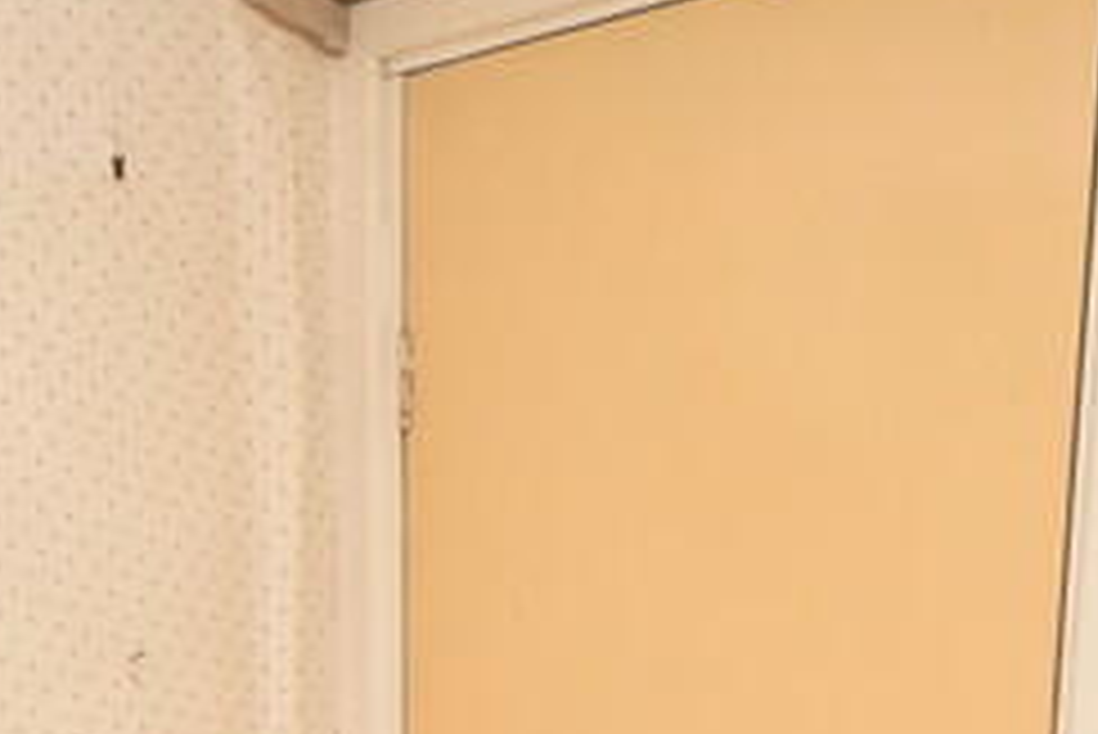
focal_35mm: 63
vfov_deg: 16.4
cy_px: 1475
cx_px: 432
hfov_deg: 31.8
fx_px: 1923
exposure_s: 1/200
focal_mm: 10
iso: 800
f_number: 5
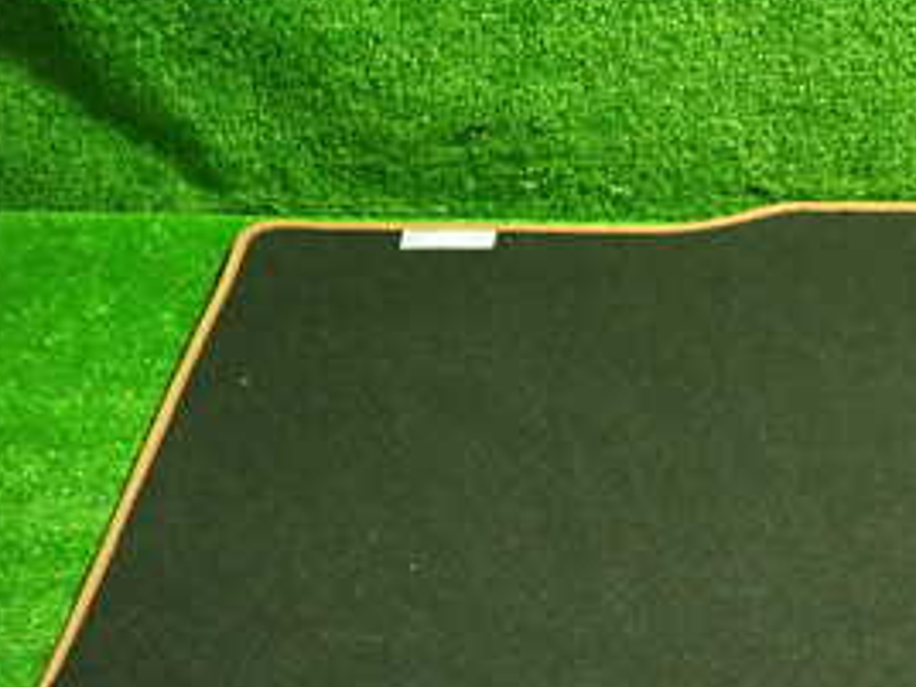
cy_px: 608
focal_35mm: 56
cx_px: 861
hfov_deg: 32.3
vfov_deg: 25.4
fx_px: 1482
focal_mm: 4.5
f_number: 2
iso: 640
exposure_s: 1/30
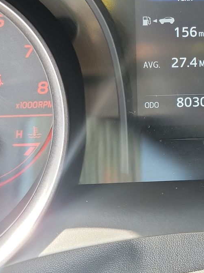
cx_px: 166
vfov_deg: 32.7
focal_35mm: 57
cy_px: 50
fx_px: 448
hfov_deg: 25.2
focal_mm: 6.7
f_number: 1.8
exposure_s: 1/59
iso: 279
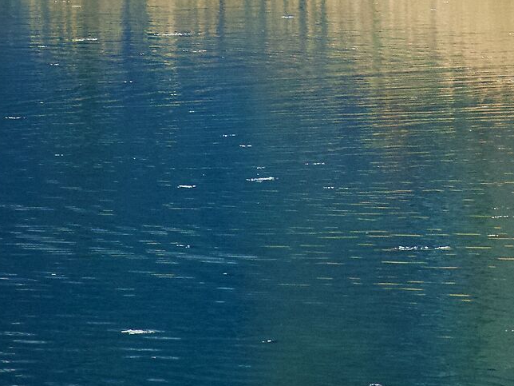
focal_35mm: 376
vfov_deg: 3.9
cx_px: 769
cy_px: -168
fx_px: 5583
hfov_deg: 5.2
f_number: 11
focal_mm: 105
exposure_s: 1/125
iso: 1000
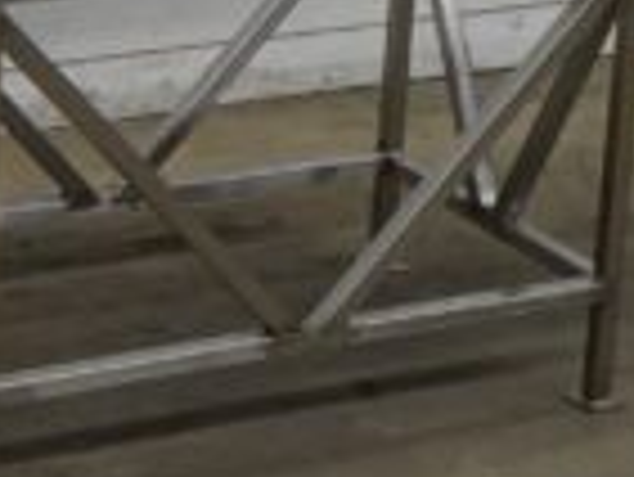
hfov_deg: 11.6
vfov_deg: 8.5
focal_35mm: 170
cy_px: -241
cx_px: 166
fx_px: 3116
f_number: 4.5
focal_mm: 7.79
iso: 160
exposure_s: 1/50
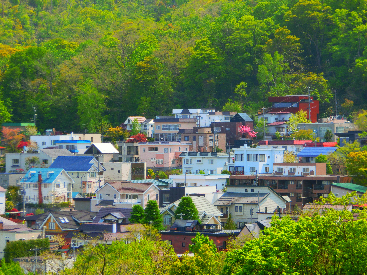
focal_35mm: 166
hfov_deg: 11.9
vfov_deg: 8.9
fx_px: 1760
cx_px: 184
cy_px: 138
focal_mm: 29.39
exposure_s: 1/320
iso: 80
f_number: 5.8
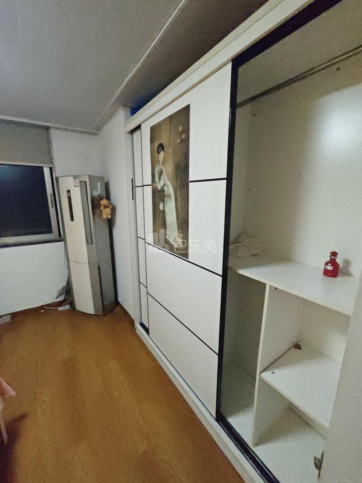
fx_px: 209
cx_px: 181
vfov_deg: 98.2
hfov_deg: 81.7
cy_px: 242
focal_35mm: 15
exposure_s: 1/127
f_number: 2.2
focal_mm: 1.91
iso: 2500
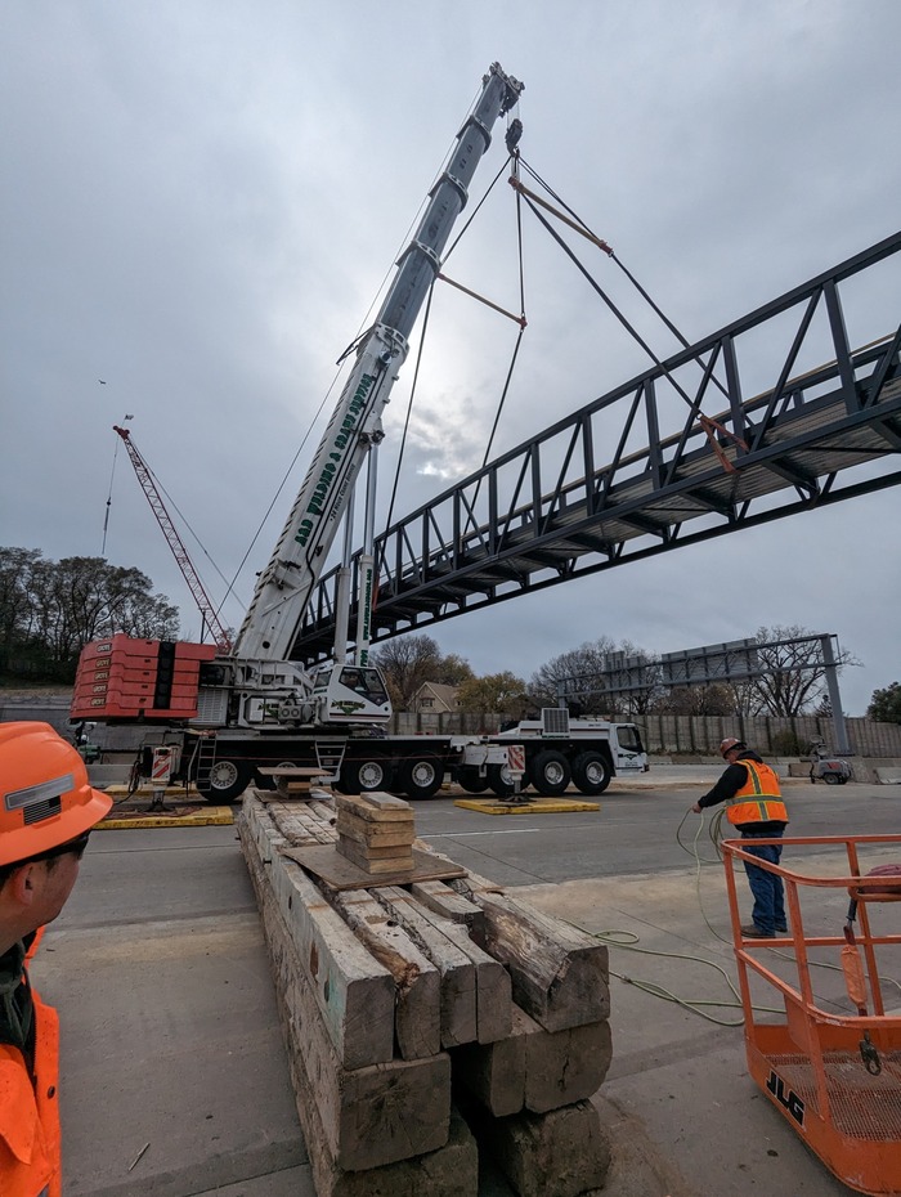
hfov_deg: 78.2
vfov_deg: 94.4
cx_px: 450
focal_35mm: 16
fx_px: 554
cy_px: 598
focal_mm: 2.35
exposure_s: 1/2445
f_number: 2.2
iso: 51
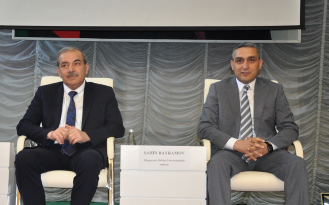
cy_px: 120
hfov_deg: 30.9
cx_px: 123
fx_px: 592
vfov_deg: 19.7
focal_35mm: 66
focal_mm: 34
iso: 1000
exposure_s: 1/60
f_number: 4.2
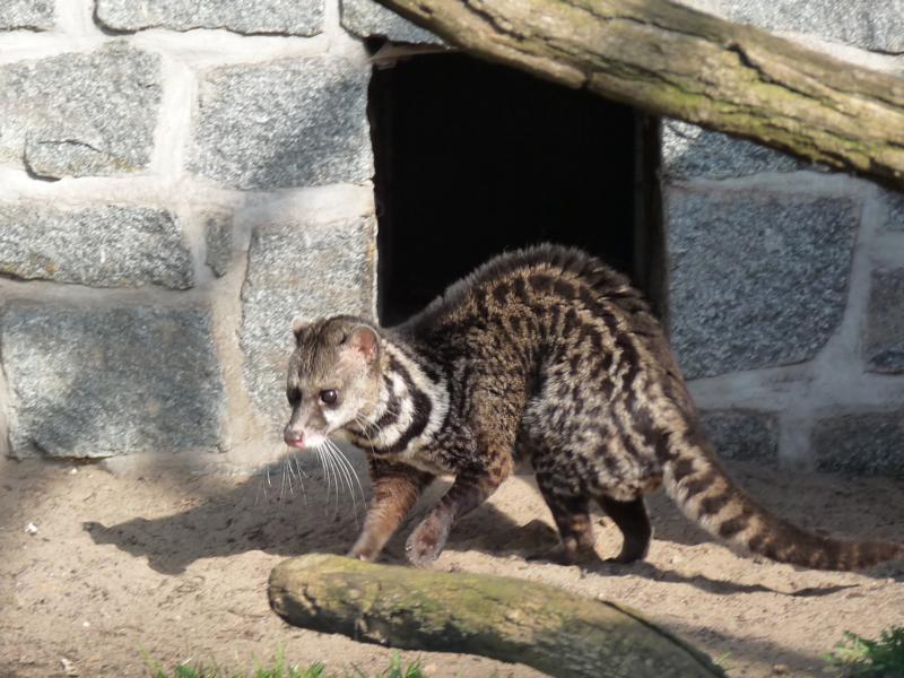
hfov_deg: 8.0
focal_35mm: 249
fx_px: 6503
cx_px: 452
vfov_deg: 6.0
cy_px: 339
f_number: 4
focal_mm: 31.2
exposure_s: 1/200
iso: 160
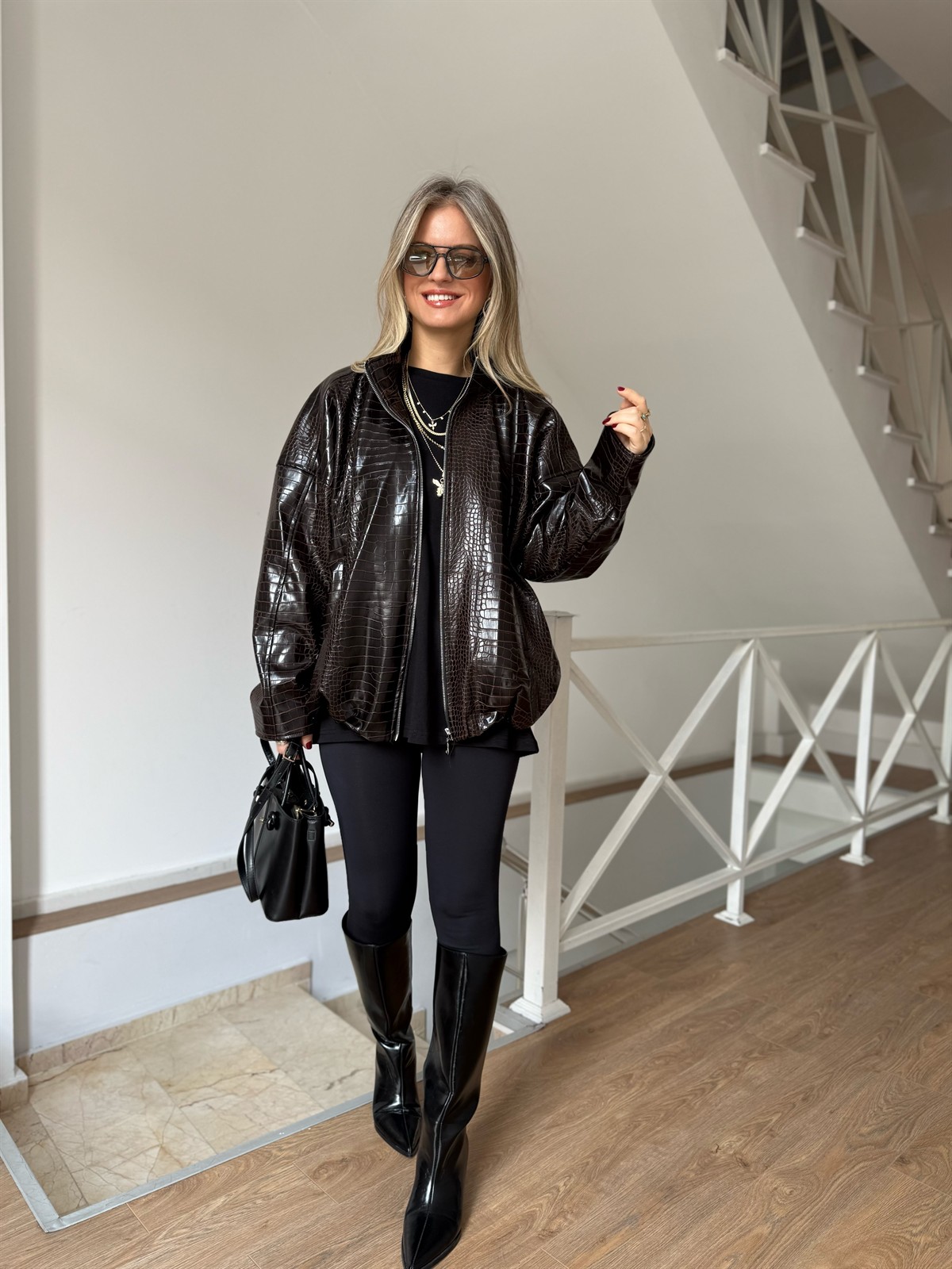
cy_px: 634
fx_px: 880
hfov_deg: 56.8
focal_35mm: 24
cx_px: 476
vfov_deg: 71.6
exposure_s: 1/121
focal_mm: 6.76
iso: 50
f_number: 1.78
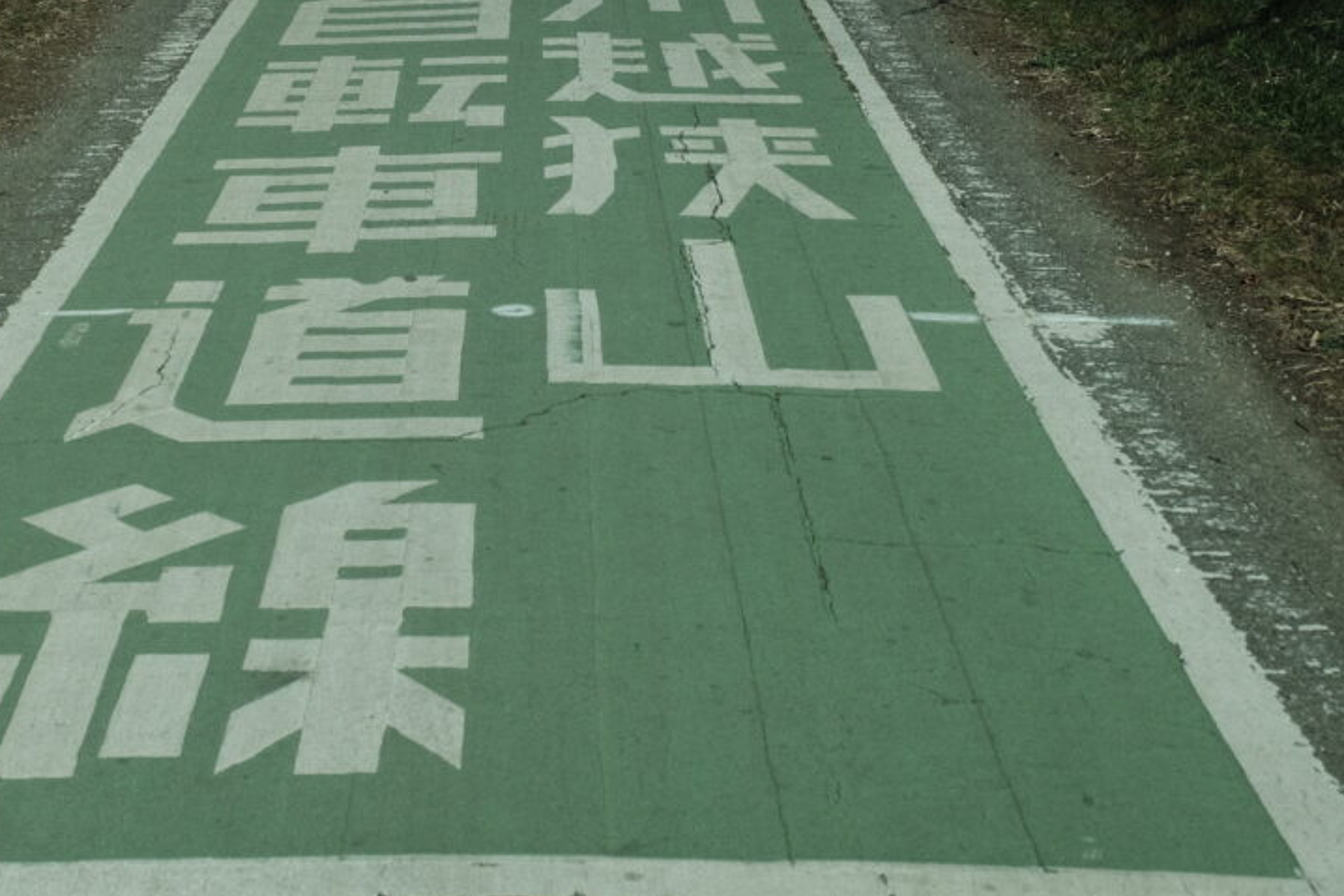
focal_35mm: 67
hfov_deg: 30.0
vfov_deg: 20.2
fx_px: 2502
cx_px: 513
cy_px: 261
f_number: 5.6
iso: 100
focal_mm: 31.1
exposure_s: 1/340
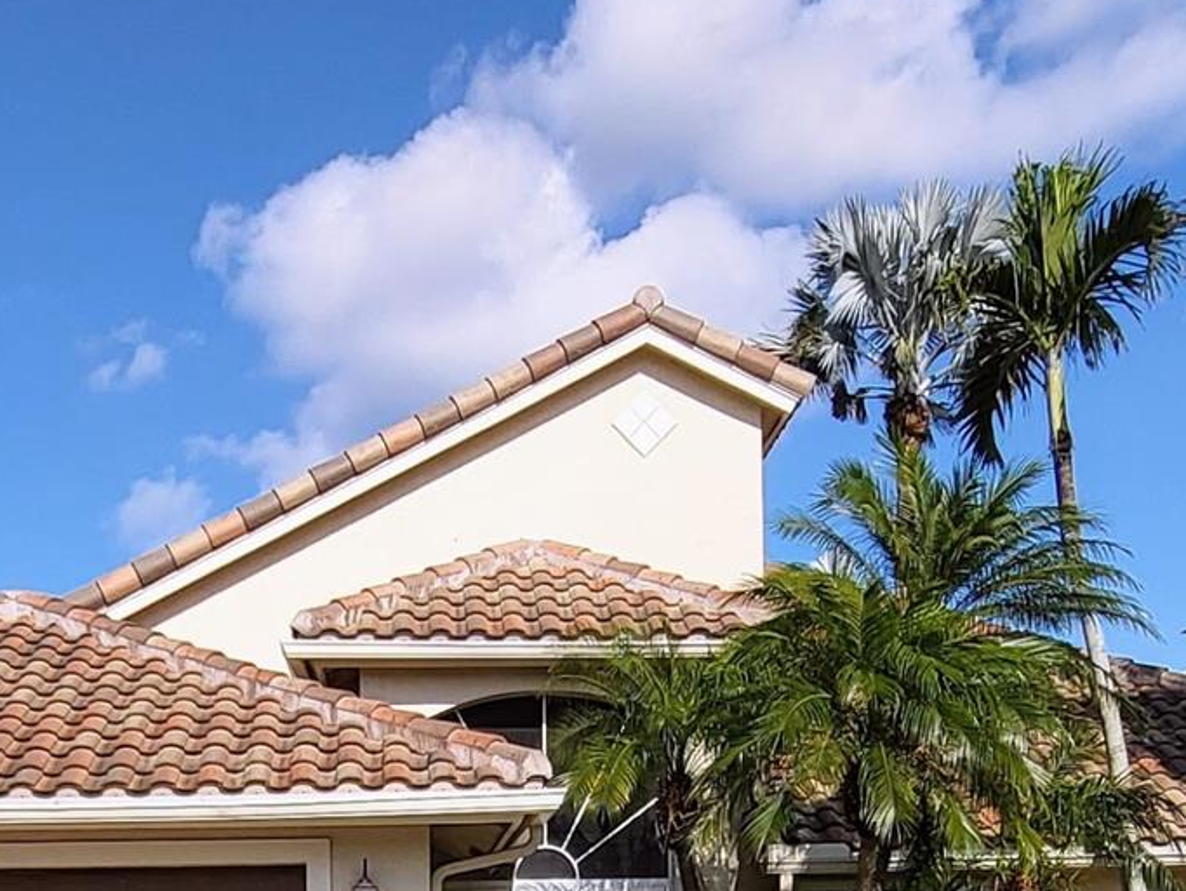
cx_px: 603
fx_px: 1337
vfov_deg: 36.2
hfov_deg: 47.8
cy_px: 646
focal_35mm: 39
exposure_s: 1/1686
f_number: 2.2
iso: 32
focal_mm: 1.74
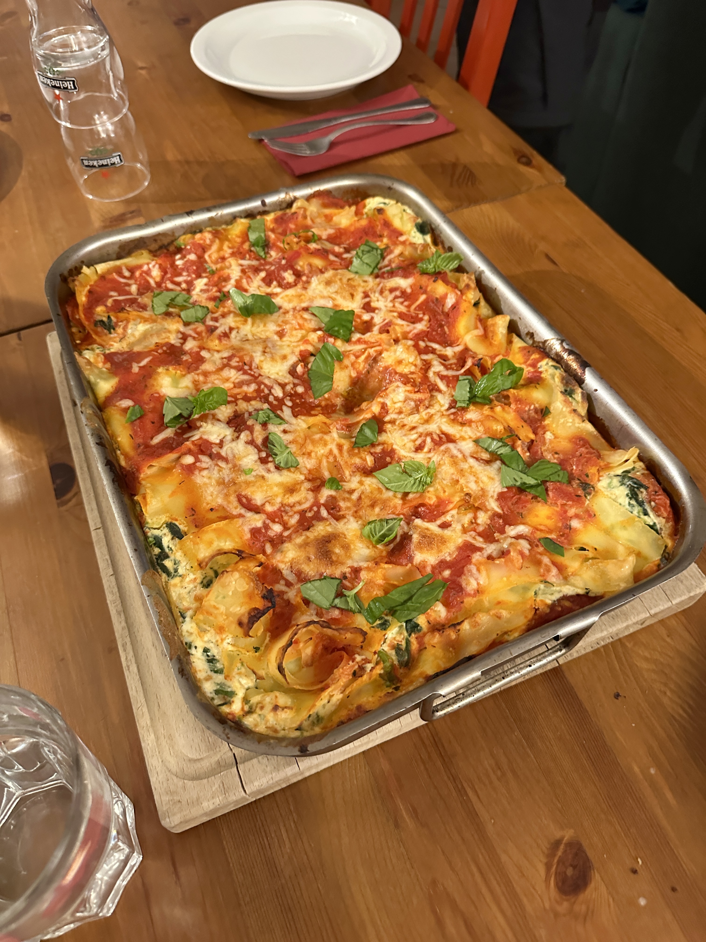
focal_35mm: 24
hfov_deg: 56.8
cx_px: 353
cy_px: 471
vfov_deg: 71.6
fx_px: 653
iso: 800
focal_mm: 6.86
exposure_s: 1/50
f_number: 1.78
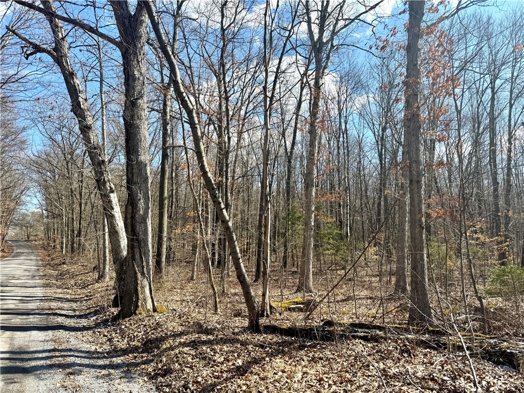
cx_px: 262
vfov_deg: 56.8
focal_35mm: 24
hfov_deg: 71.6
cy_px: 196
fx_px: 363
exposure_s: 1/2174
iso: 80
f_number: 1.78
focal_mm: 6.76
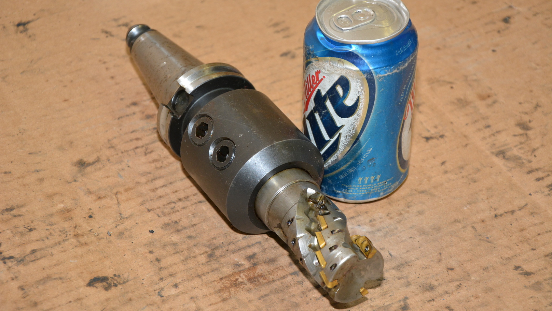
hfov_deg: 17.0
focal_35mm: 126
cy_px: 142
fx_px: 1844
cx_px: 276
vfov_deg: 9.6
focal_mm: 80
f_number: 7.1
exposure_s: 1/60
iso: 800
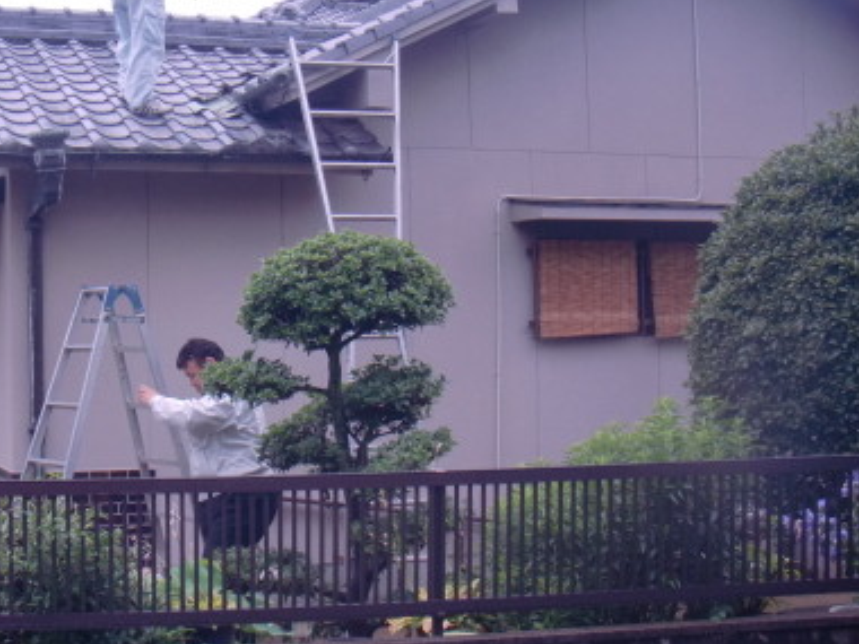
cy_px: 289
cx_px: 181
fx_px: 1588
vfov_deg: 22.9
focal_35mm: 64
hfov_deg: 29.6
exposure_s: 1/250
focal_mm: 6.66
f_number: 3.9
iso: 64
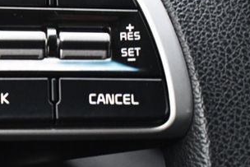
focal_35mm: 145
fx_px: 1007
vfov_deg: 9.5
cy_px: 94
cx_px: 11
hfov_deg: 14.0
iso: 3200
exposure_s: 1/125
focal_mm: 46
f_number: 5.3
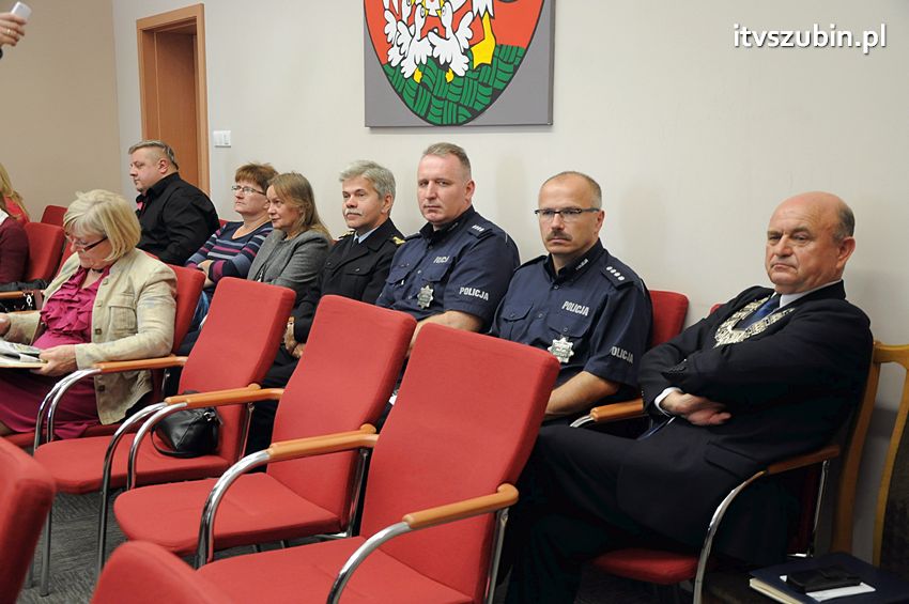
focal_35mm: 42
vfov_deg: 31.8
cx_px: 454
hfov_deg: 46.4
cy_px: 302
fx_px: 1059
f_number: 5
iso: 1000
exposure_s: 1/80
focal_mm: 28
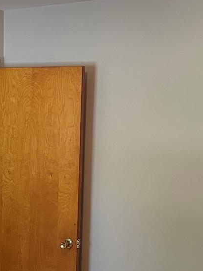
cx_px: 38
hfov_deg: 19.9
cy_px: 186
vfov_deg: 26.5
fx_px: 571
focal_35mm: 73
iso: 320
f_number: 1.6
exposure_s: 1/60
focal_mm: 4.2
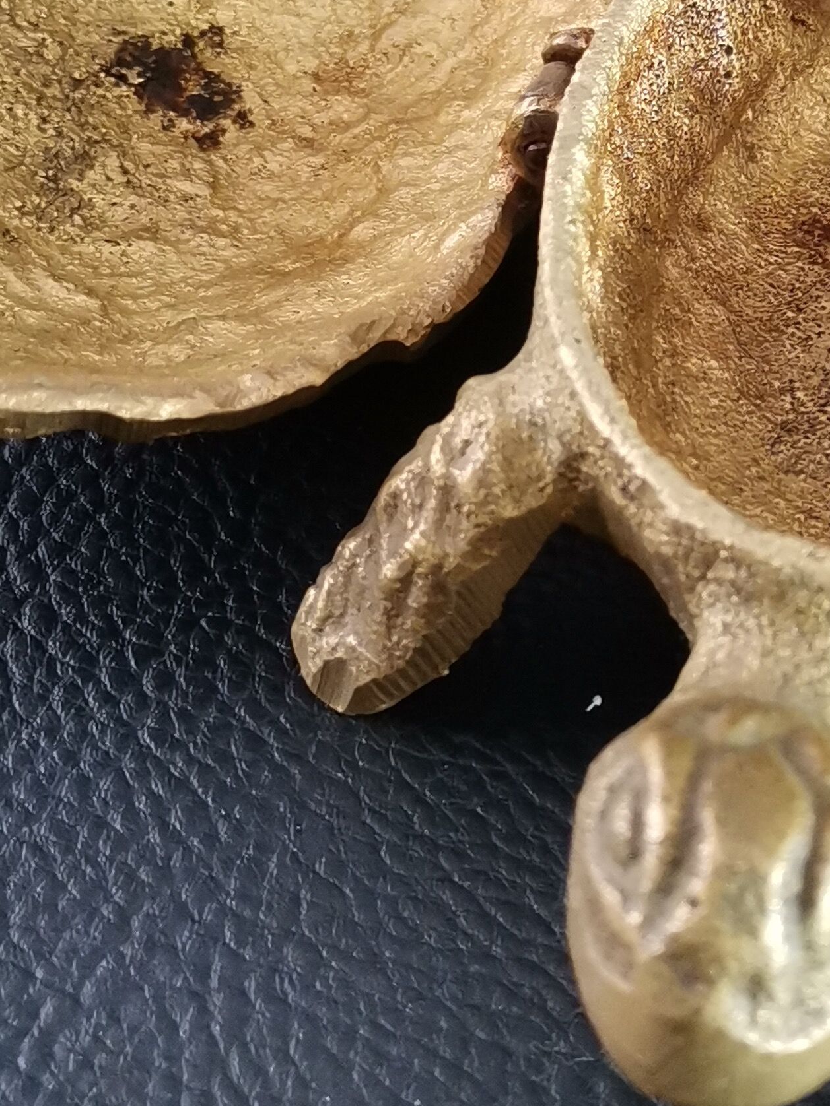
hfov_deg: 19.8
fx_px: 2366
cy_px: 315
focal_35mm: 74
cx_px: 588
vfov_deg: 26.1
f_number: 2.4
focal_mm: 4.75
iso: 640
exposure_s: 1/25
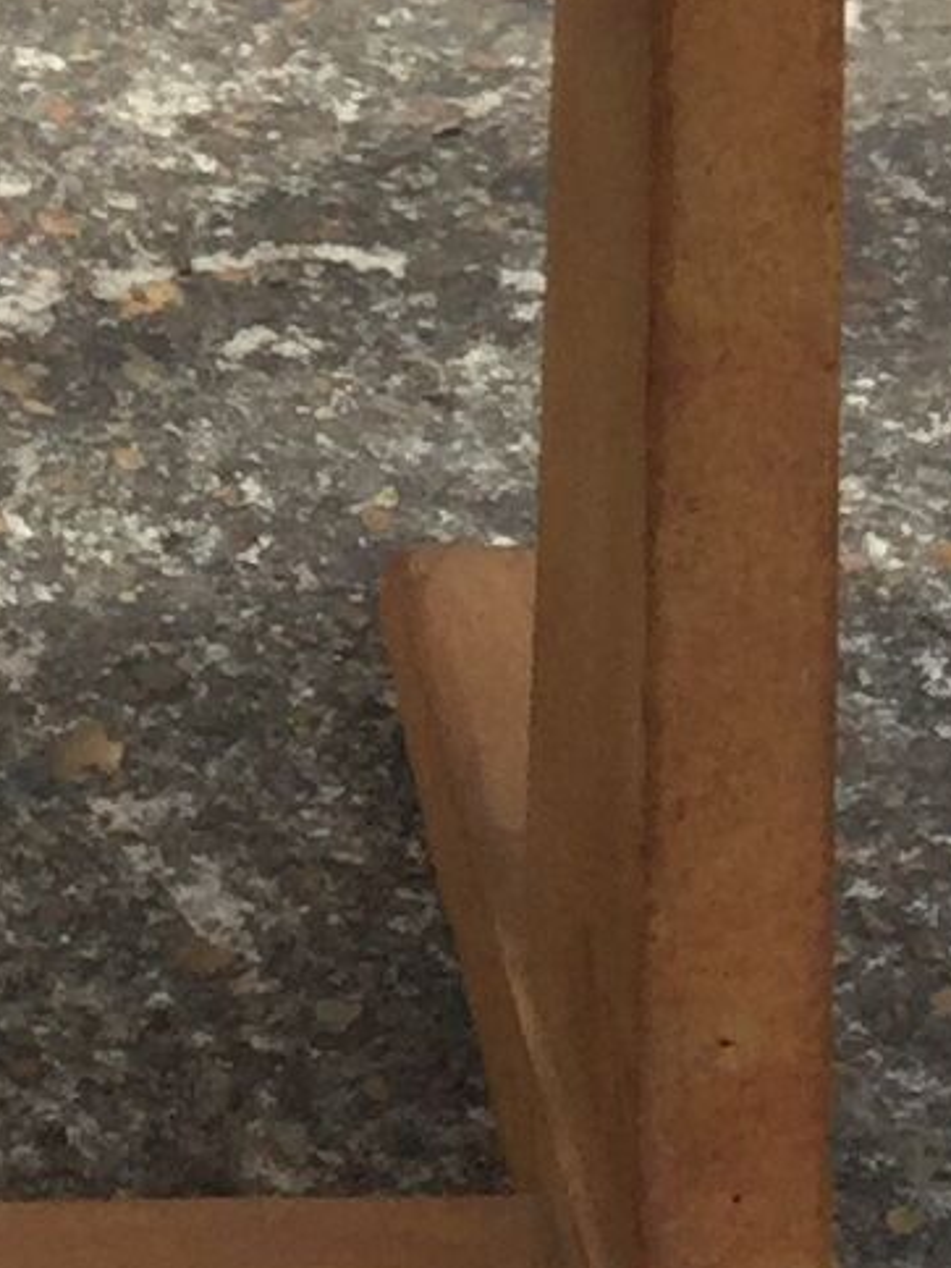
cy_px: -768
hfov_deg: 7.0
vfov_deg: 9.2
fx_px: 7656
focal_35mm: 209
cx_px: -375
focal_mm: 3.3
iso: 25
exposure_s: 1/1058
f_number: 2.4
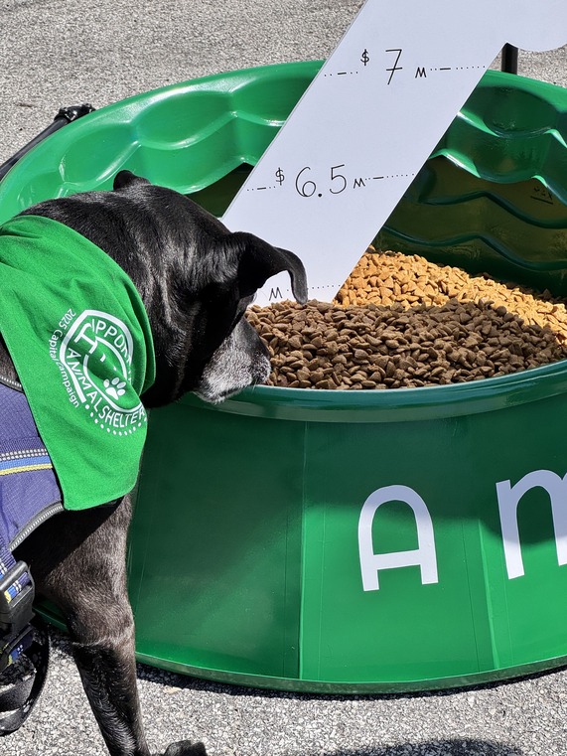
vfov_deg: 25.3
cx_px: 284
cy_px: 378
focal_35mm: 77
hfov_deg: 19.1
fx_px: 1681
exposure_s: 1/615
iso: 25
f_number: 2.8
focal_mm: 9
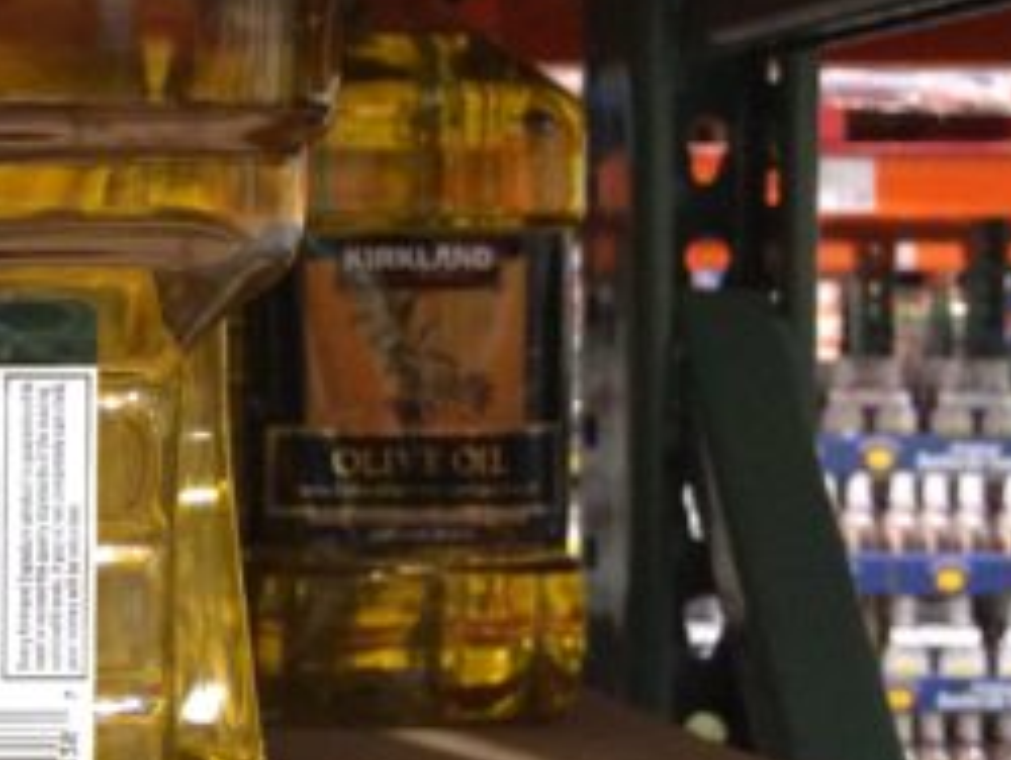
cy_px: 336
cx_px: -421
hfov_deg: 19.6
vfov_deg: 16.6
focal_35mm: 89
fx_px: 2602
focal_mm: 4.15
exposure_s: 1/30
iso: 320
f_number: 2.2
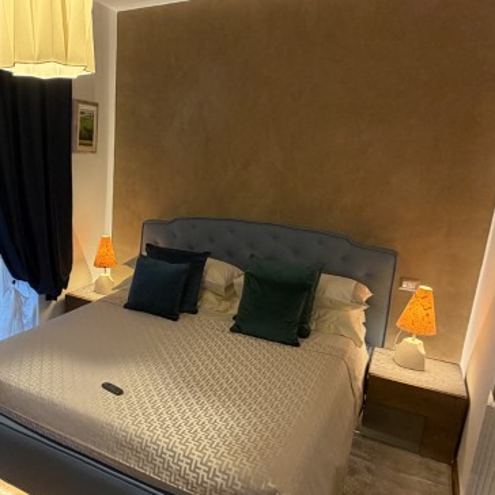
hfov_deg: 53.1
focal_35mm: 29
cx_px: 123
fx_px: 469
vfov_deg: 55.6
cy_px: 264
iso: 250
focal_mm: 2.22
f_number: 2.2
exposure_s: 1/50
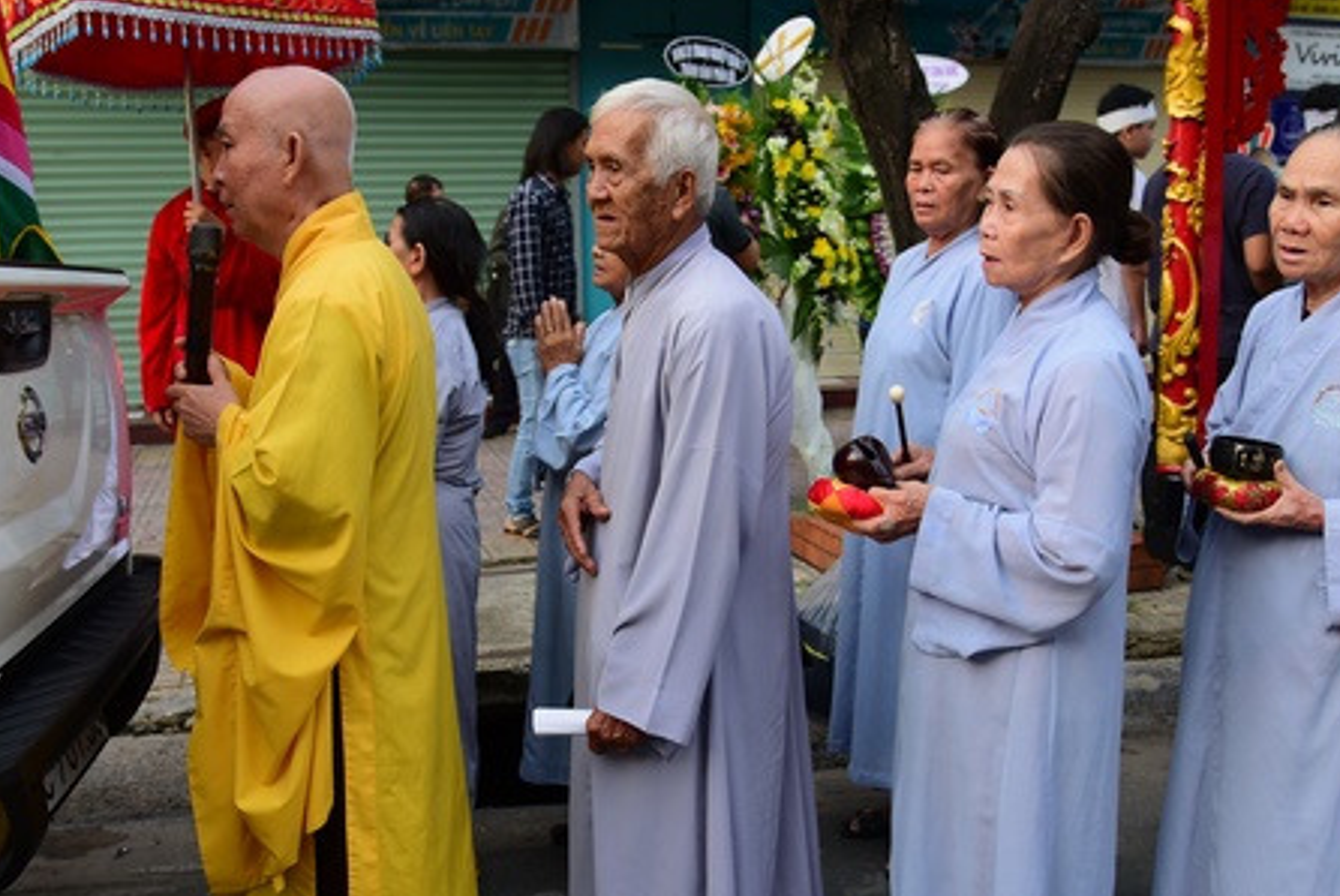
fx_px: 1304
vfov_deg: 37.8
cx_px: 679
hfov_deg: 54.4
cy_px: 511
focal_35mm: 35
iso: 320
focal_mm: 24
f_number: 4
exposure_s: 1/60
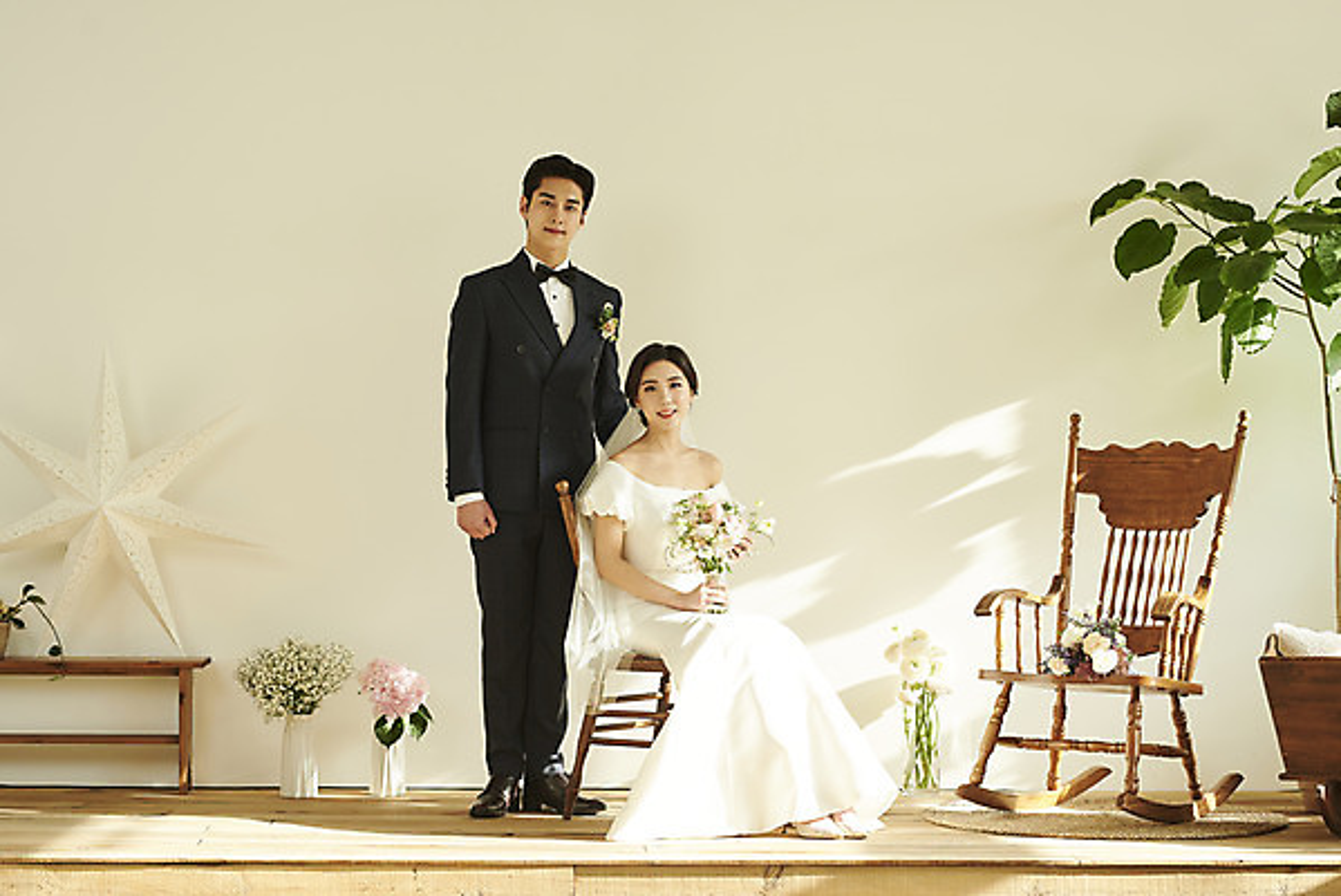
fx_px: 3168
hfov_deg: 23.9
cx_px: 670
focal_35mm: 85
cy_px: 448
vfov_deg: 16.1
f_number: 4
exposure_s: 1/125
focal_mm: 85
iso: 250
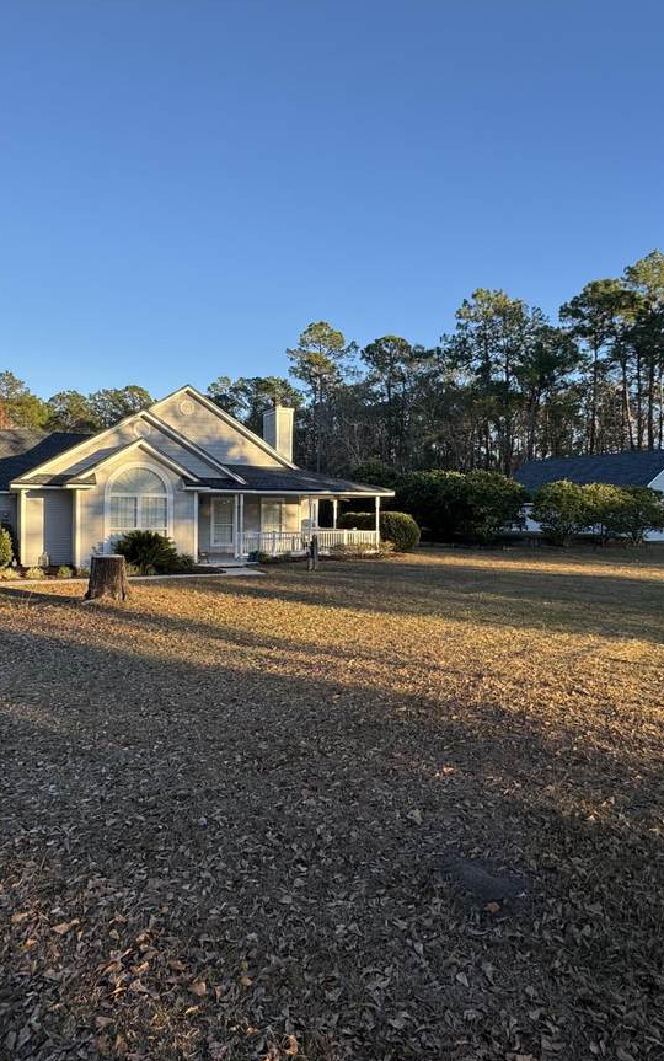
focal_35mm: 22
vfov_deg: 79.6
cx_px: 326
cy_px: 504
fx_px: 636
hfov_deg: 55.1
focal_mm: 2.22
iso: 40
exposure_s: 1/456
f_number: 2.2
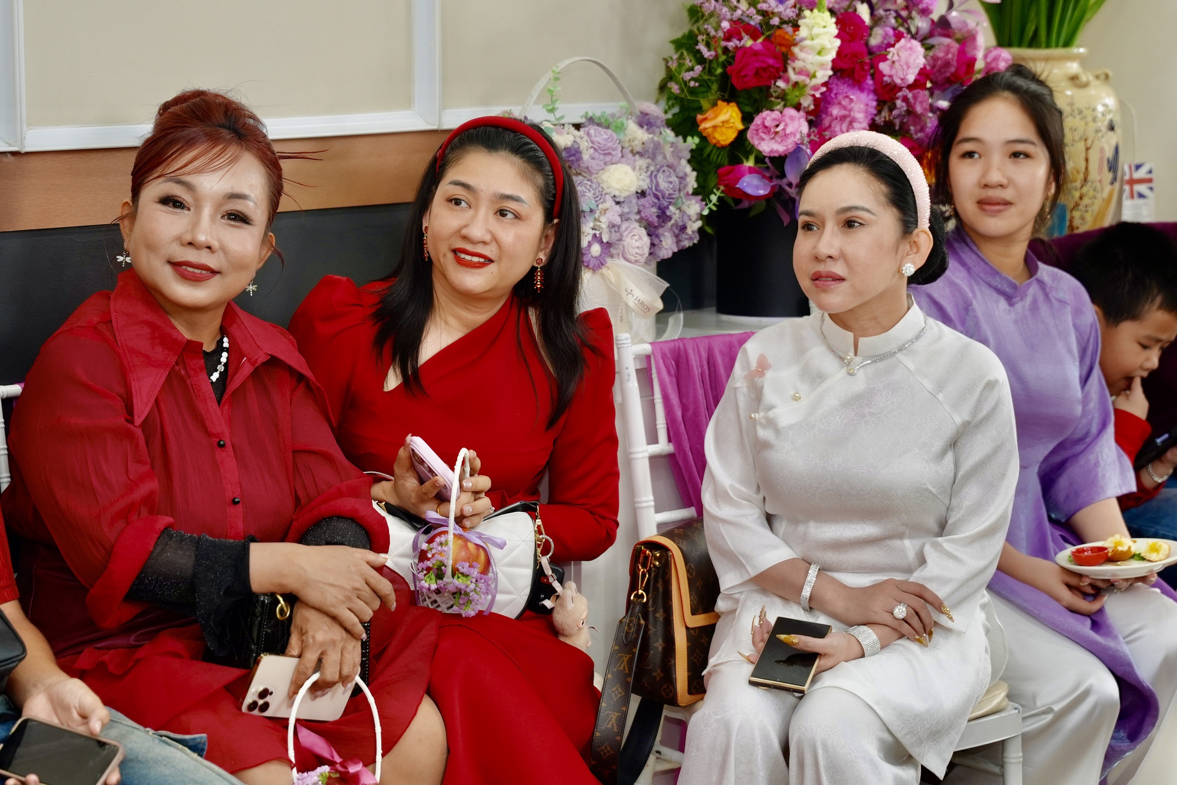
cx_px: 588
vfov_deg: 13.0
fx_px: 3433
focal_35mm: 105
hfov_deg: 19.5
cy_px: 392
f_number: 2.8
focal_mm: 70
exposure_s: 1/200
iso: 640
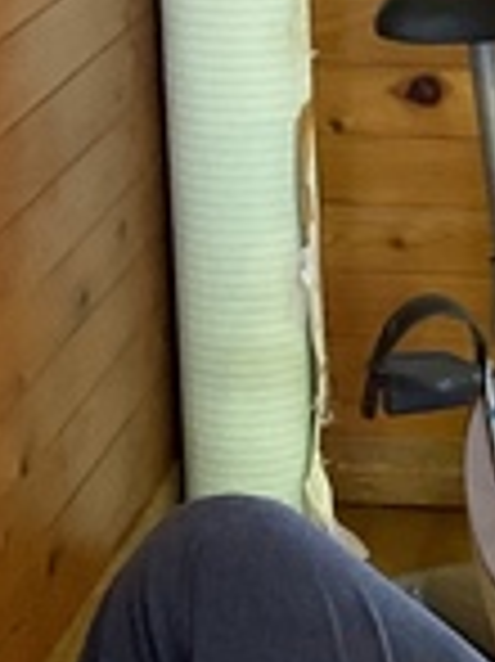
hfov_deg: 9.3
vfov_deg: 12.1
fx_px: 3017
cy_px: 928
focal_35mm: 158
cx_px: 536
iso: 160
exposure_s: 1/60
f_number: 1.8
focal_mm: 3
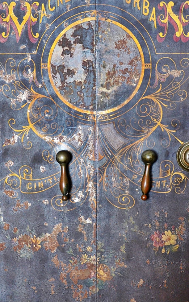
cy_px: 155
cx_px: 96
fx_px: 641
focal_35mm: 78
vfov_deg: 26.6
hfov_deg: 16.8
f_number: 4.5
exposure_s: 1/30
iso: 1600
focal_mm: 35
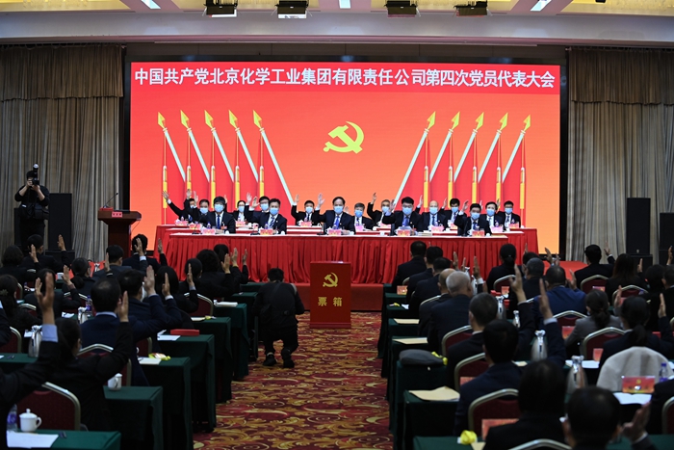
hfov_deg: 28.8
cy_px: 225
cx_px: 337
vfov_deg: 19.5
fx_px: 1311
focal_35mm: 70
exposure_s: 1/160
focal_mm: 70
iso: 1400
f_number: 4
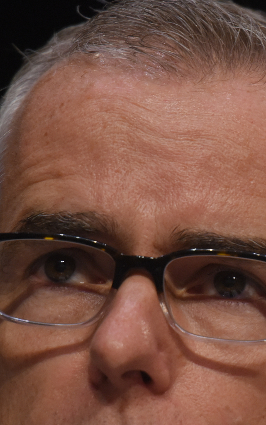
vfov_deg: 2.5
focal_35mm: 835
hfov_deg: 1.6
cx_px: 295
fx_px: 9688
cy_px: 307
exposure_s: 1/250
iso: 1600
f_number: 4
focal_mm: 280
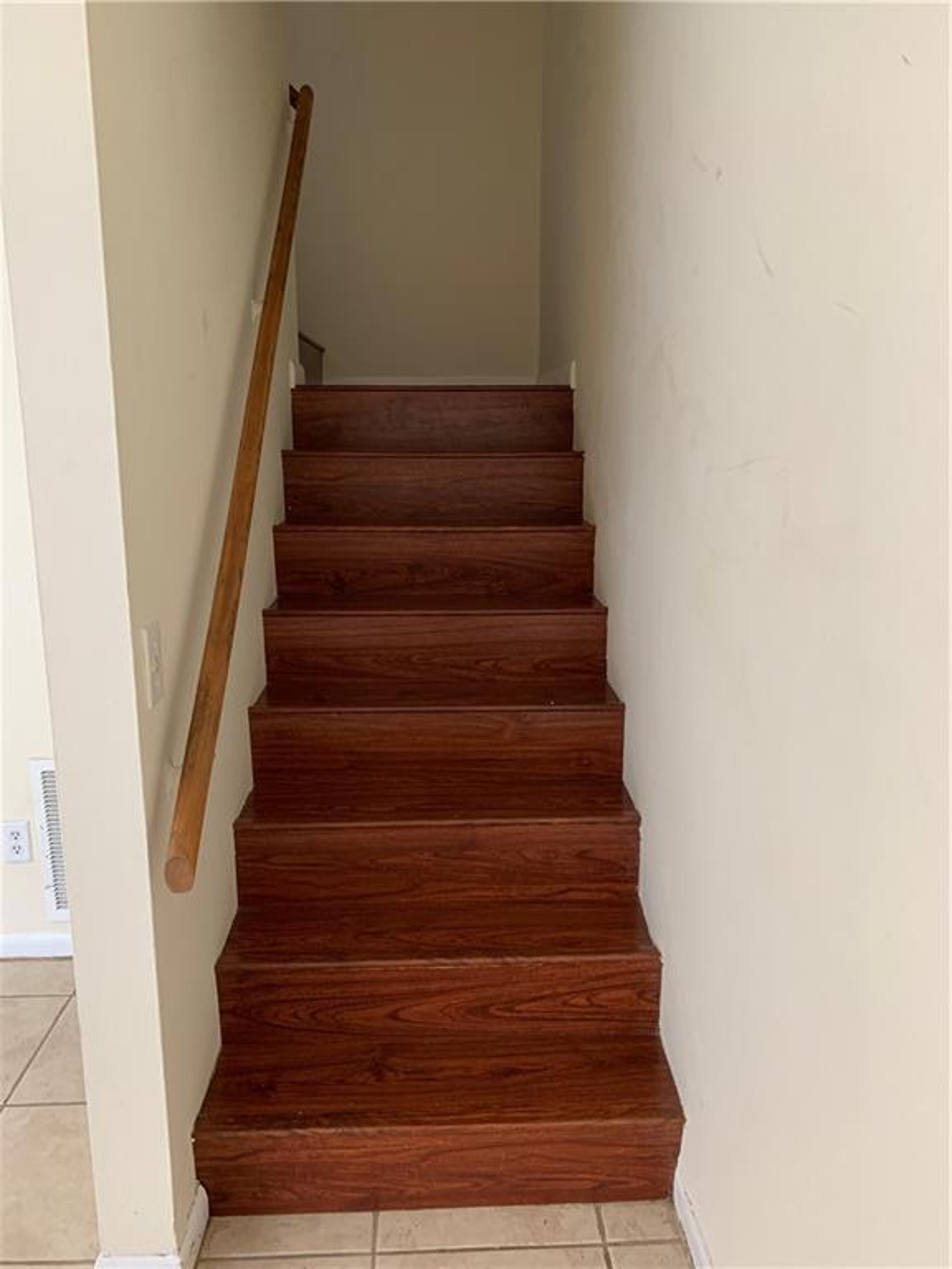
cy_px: 634
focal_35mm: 26
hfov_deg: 53.1
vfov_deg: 67.3
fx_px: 953
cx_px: 476
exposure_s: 1/60
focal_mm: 4.25
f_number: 1.8
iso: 200
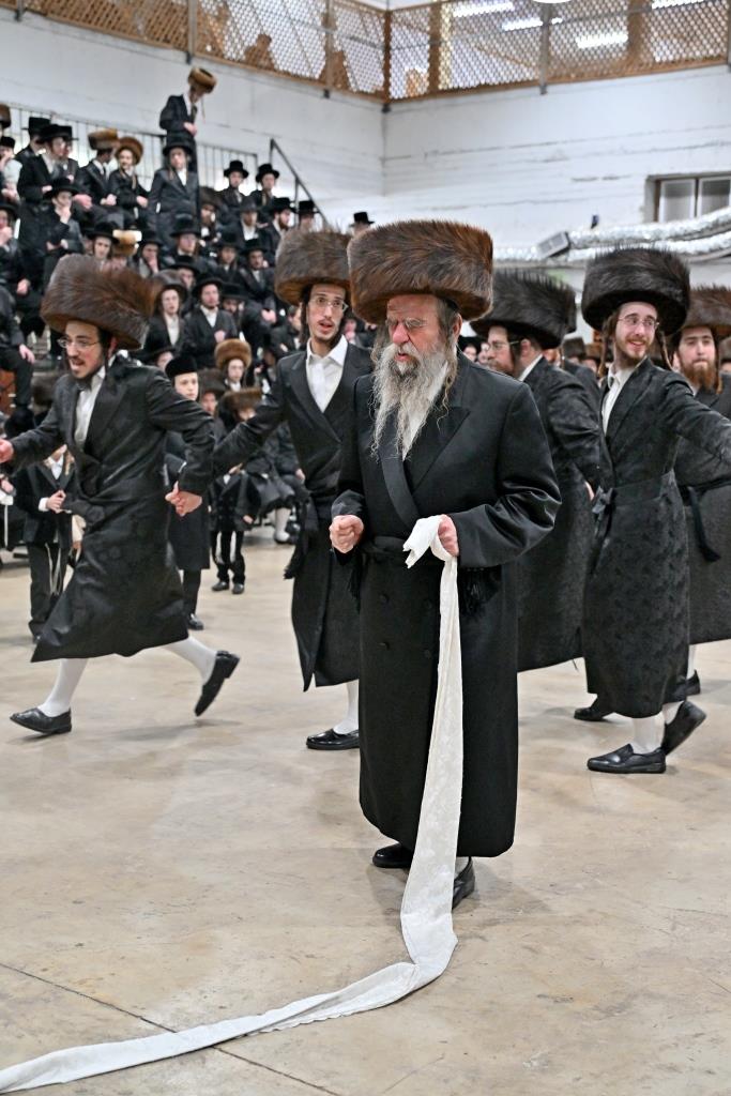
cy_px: 548
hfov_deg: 28.1
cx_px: 366
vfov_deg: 41.1
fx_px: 1461
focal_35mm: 48
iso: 1600
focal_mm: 48
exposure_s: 1/250
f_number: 4
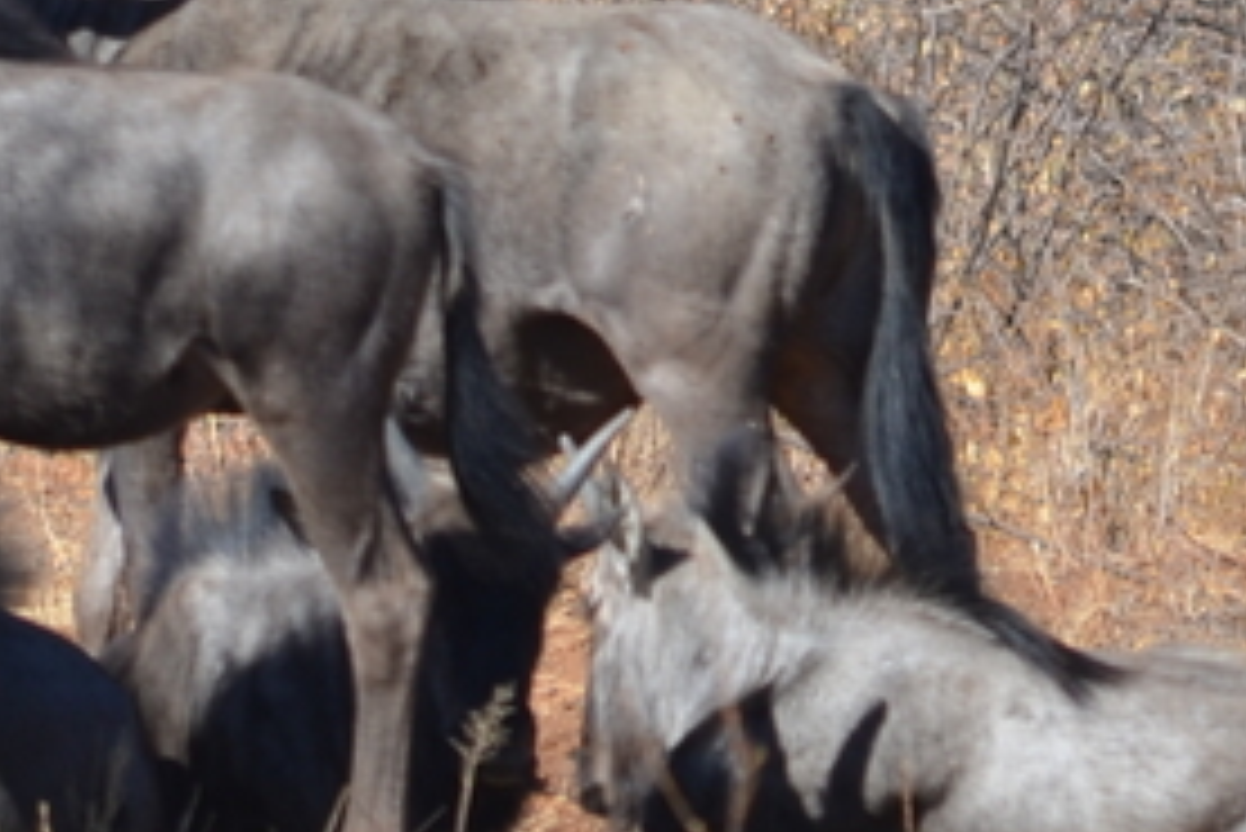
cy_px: -99
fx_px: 64684
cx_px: 1188
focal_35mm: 1868
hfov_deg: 1.1
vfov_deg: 0.7
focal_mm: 270
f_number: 6.3
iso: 200
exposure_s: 1/640
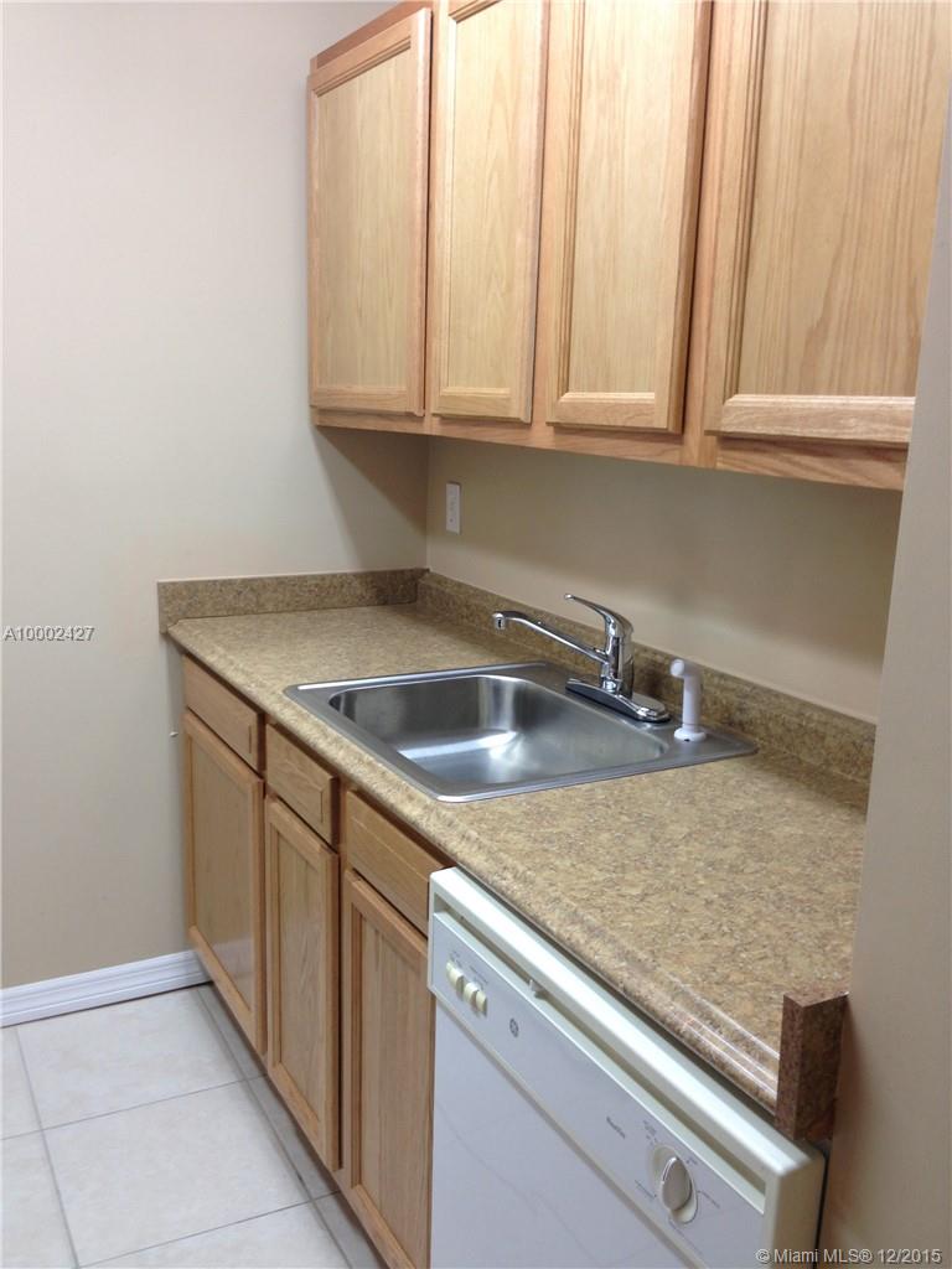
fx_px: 1210
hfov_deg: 42.9
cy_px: 634
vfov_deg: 55.4
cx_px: 476
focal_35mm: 33
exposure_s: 1/20
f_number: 2.4
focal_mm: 4.13
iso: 50
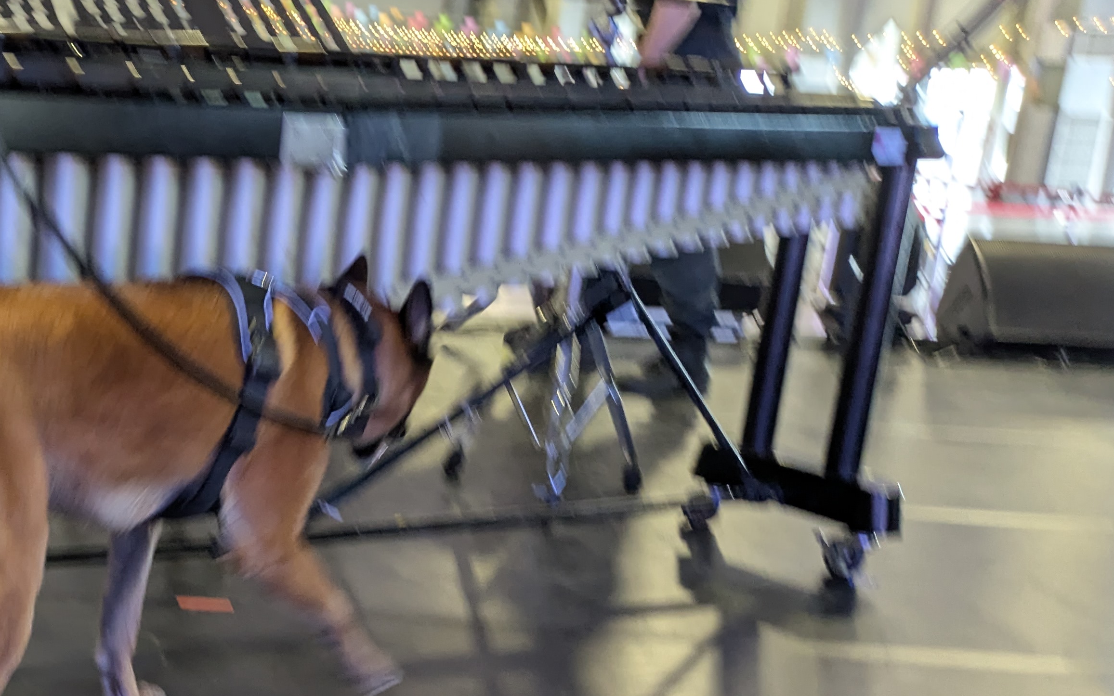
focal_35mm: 53
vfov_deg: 24.3
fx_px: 1609
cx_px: 42
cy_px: 443
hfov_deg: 35.2
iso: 139
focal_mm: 5.43
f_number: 1.89
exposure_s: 1/40
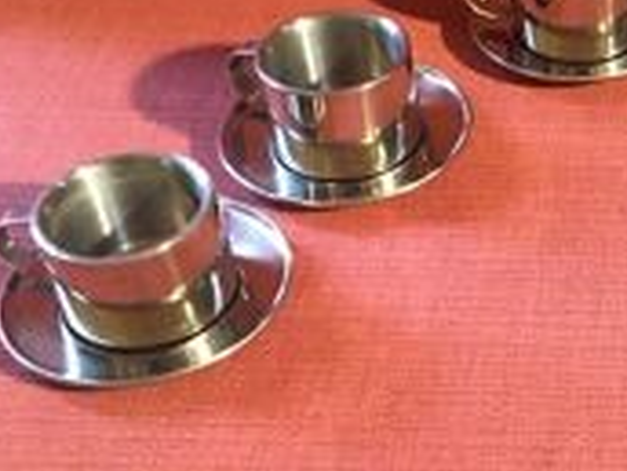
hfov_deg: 22.6
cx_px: 711
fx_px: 1467
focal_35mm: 81
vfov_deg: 18.2
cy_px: 256
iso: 200
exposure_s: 1/25
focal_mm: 4.15
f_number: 2.2
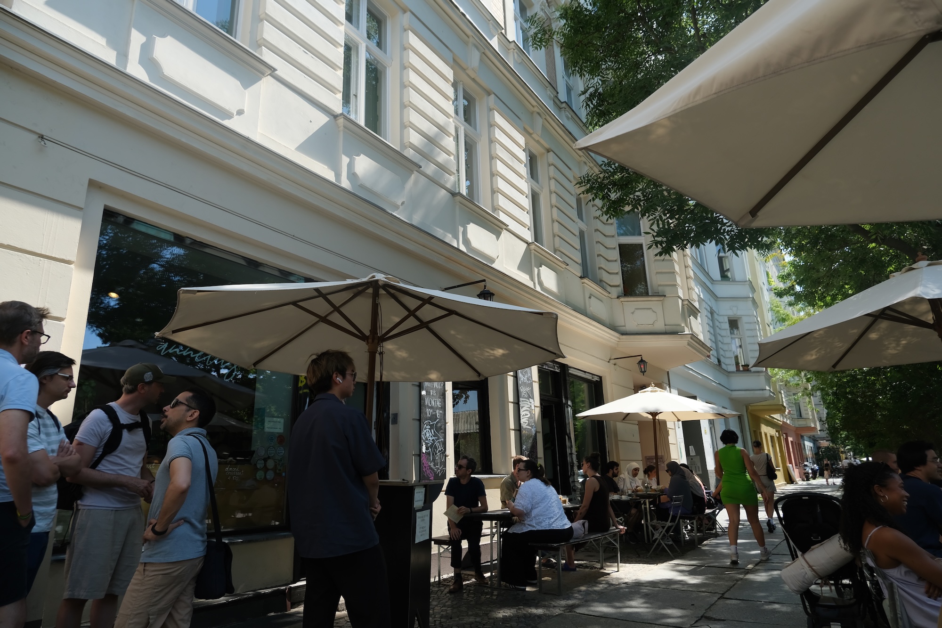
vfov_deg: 55.1
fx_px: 602
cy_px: 314
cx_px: 471
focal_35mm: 23
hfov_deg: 76.1
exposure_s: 1/900
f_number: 4
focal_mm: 15
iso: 320
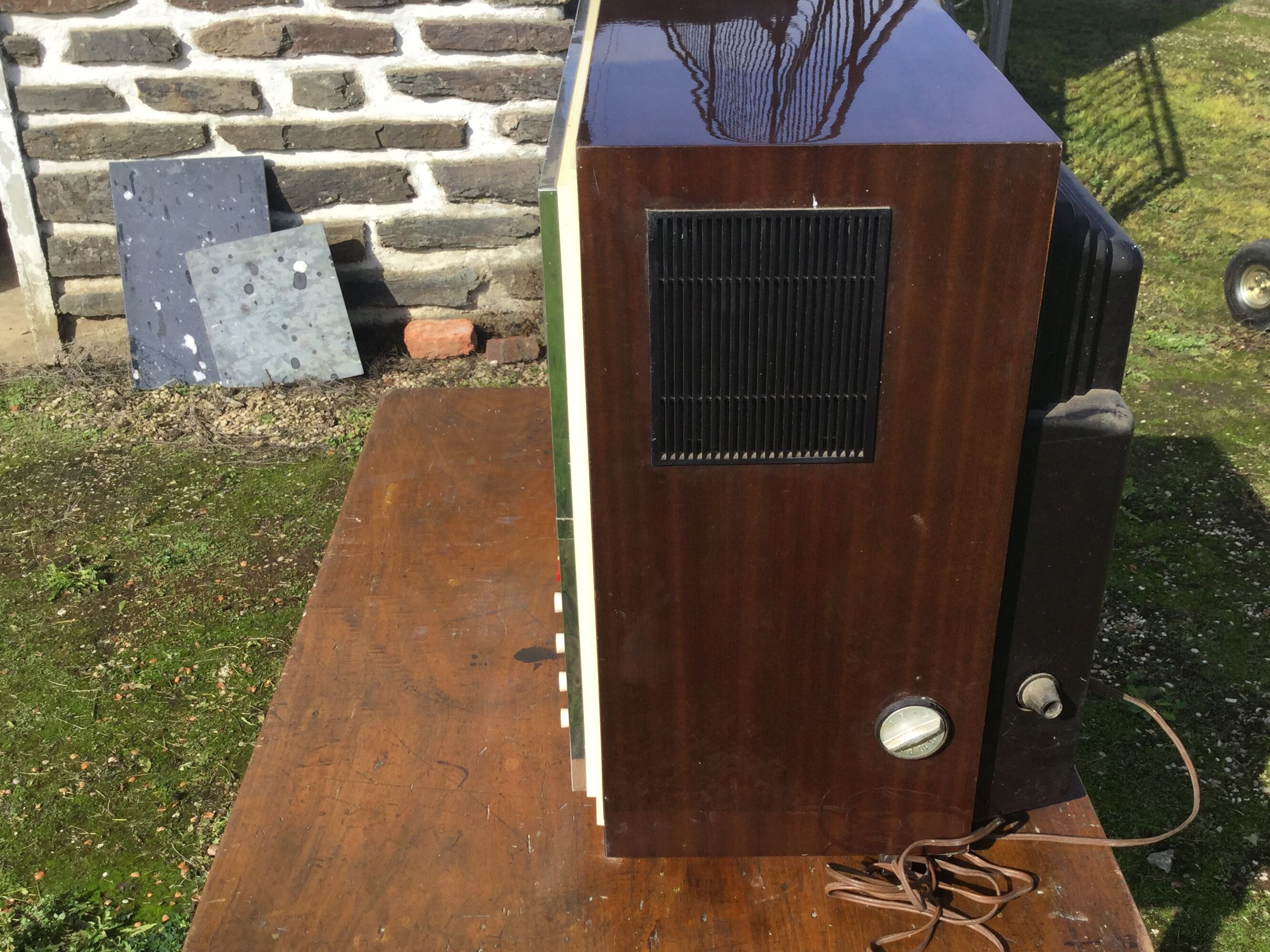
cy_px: 531
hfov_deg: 48.9
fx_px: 1394
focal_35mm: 38
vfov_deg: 37.7
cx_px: 702
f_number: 2.4
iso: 25
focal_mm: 3.3
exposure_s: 1/959
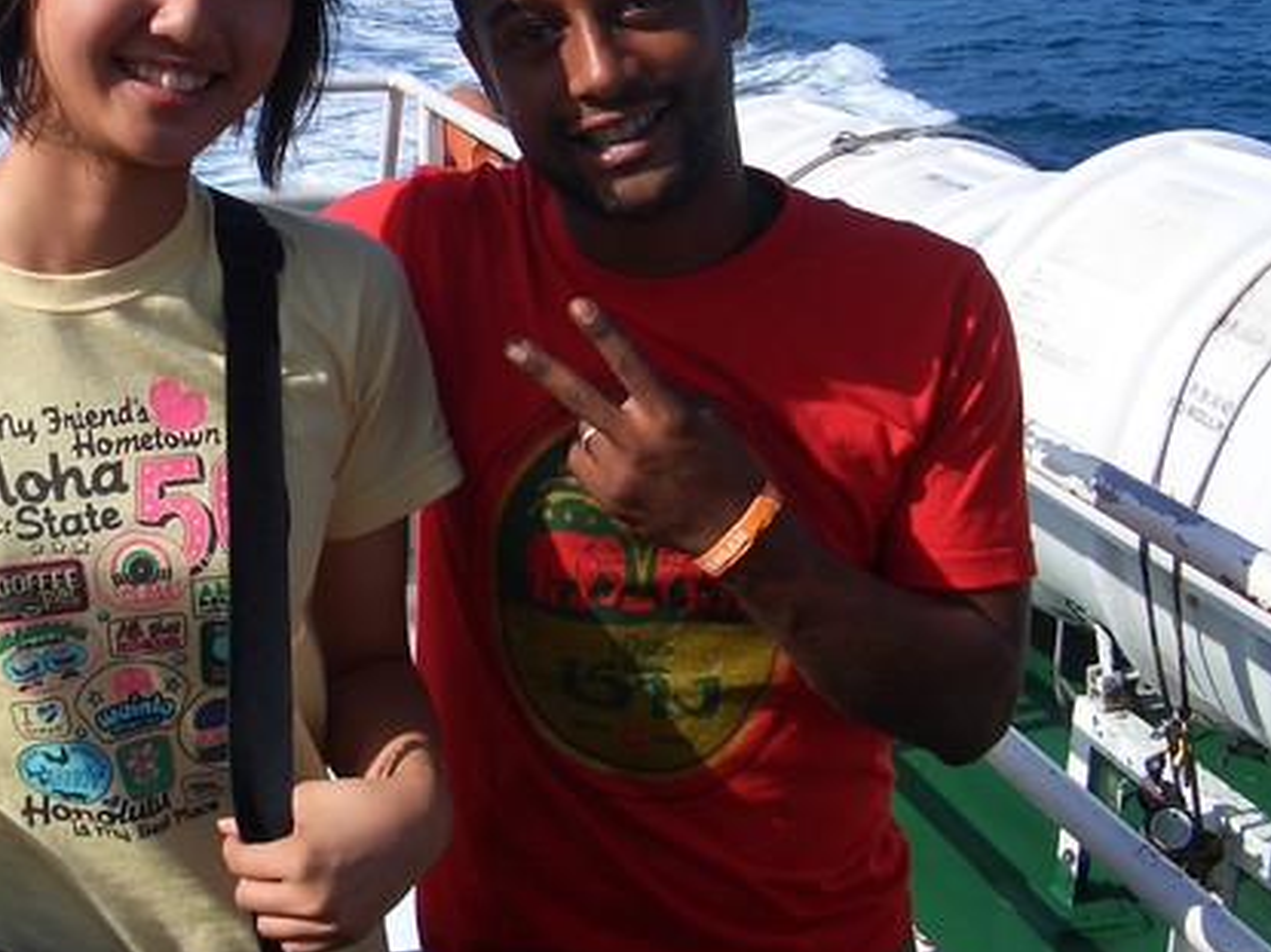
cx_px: 355
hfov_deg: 35.0
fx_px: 1982
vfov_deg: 26.7
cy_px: 254
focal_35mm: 54
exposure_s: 1/640
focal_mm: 5.8
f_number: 4.3
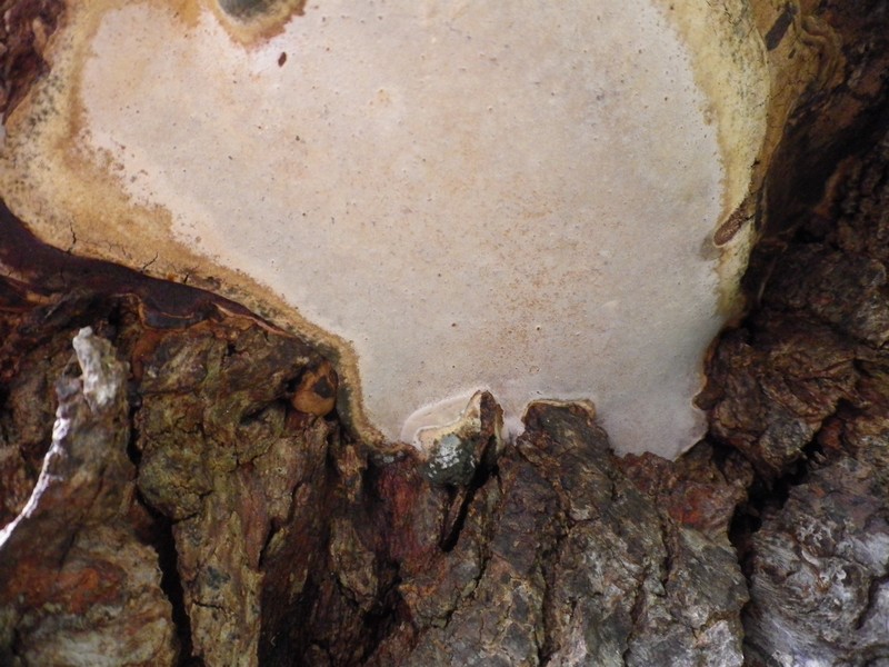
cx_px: 444
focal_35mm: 28
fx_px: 719
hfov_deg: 63.4
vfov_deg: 49.7
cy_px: 334
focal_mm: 5.05
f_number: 3.5
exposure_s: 1/100
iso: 640
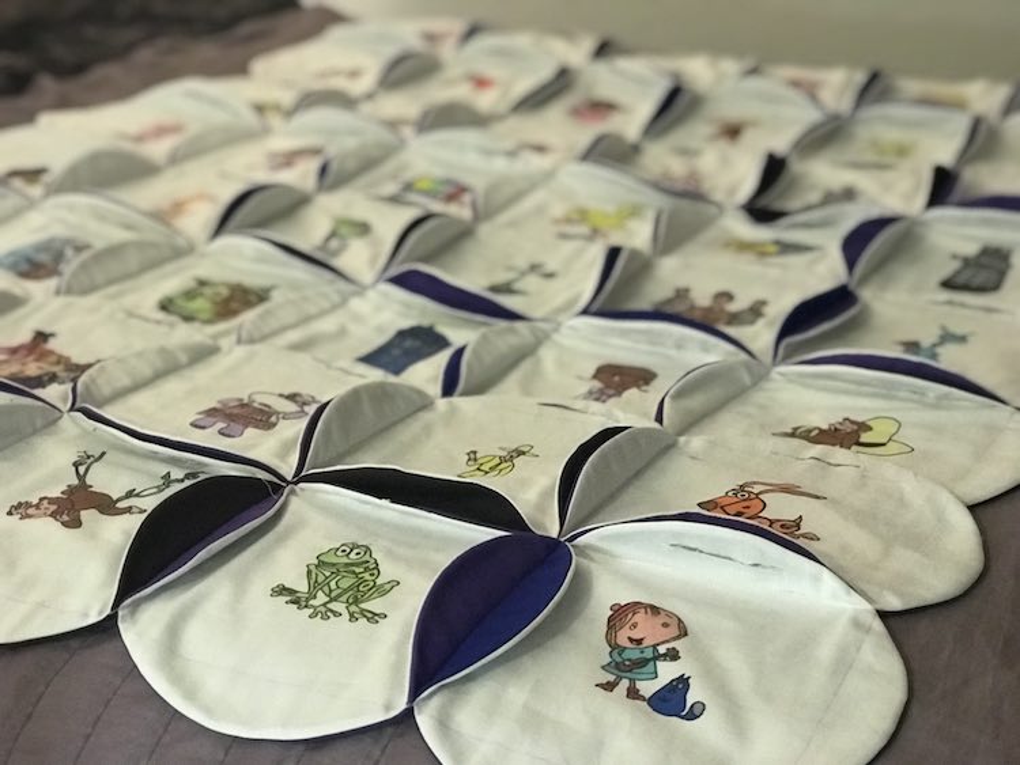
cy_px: 382
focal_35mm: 57
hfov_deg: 33.8
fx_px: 1680
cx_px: 510
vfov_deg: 25.7
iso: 1000
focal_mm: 6.6
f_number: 2.8
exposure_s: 1/59
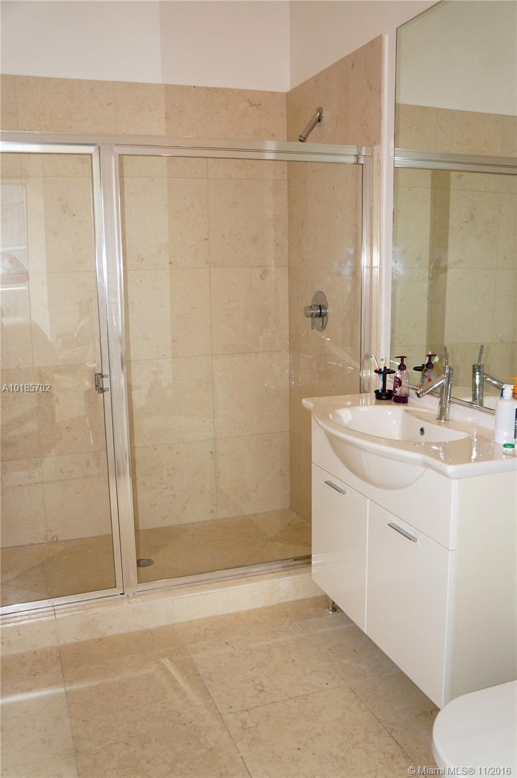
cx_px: 258
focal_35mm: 30
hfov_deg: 43.5
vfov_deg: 62.0
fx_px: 648
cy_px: 389
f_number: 4
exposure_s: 1/160
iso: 400
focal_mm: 20
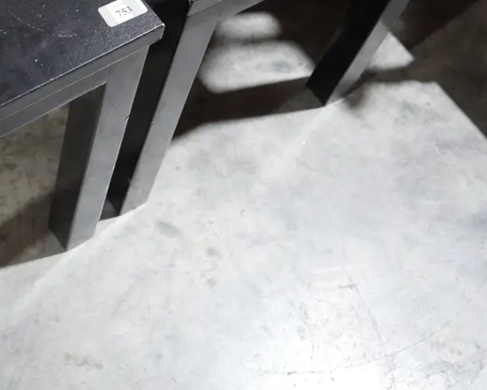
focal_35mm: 69
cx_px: 51
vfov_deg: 21.8
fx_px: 995
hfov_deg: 26.6
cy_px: 61
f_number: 4.1
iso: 1000
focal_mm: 19
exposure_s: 1/60
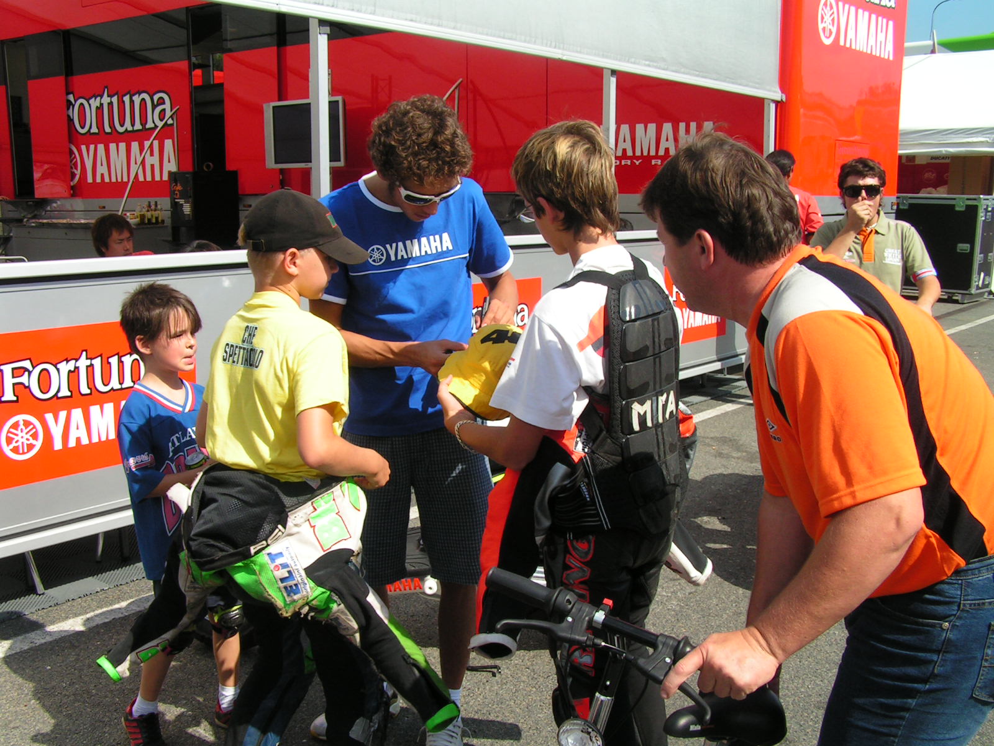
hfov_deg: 49.0
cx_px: 497
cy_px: 373
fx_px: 1091
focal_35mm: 38
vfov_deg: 37.7
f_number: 5.6
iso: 50
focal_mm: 6.3
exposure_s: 1/320
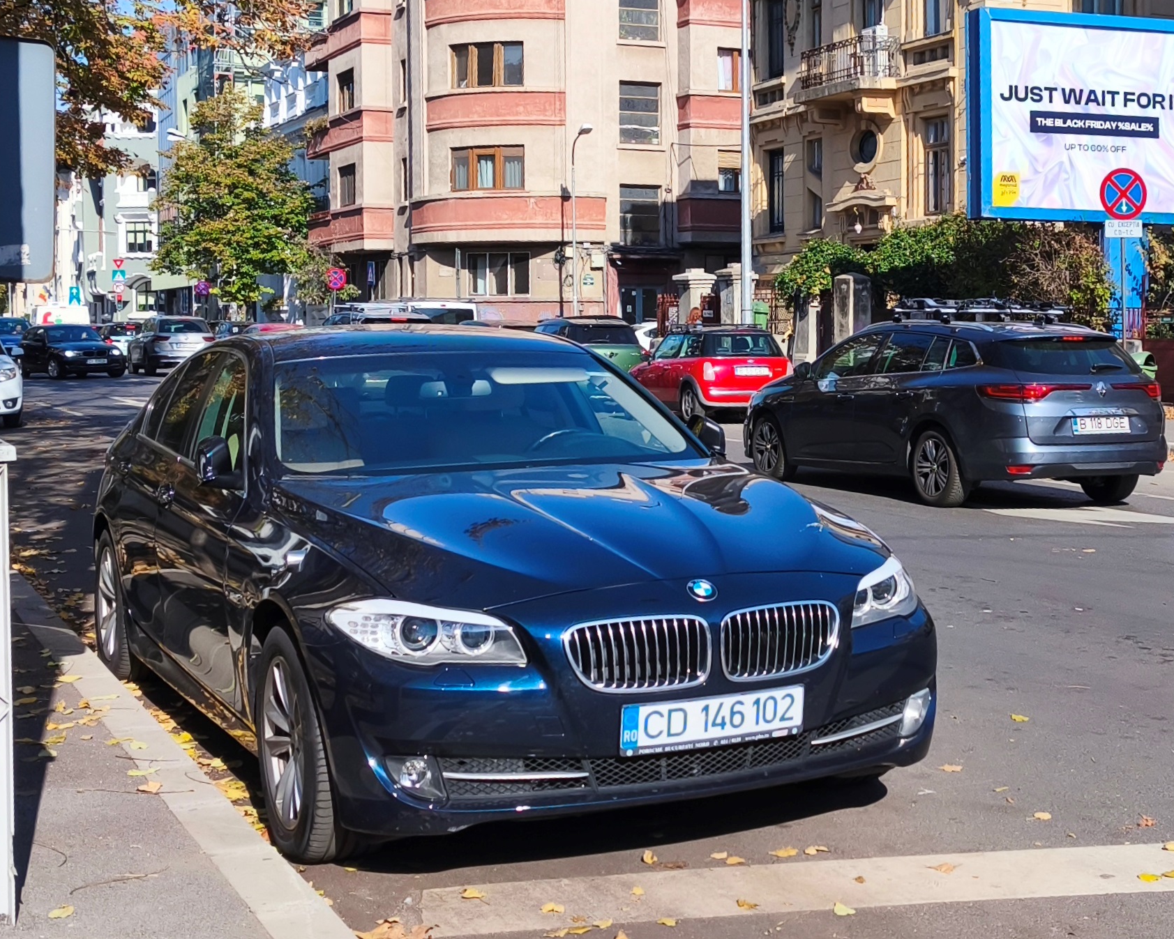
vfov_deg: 58.8
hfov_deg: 70.3
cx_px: 606
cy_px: 469
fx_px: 834
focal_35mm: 24
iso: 80
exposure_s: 1/2778
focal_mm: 5.35
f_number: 1.7
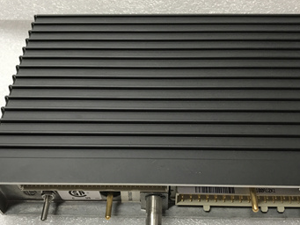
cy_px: 131
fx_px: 355
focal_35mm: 41
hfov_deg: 45.7
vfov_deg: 35.1
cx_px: 157
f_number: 1.8
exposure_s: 1/20
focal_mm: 3.99
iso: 32
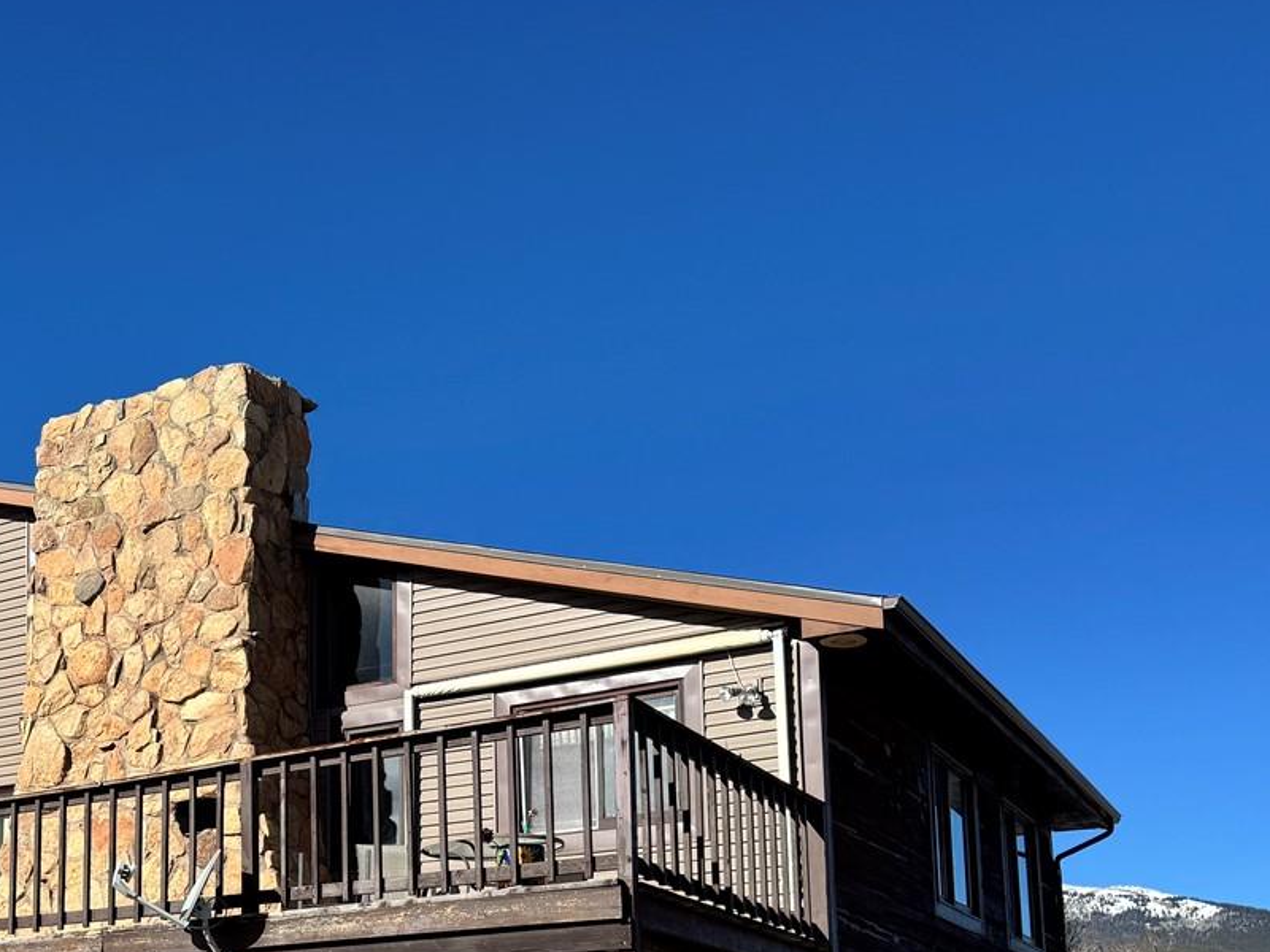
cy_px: 882
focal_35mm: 48
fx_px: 1761
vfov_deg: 28.9
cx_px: 143
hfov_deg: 37.3
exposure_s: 1/4608
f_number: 1.78
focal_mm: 6.76
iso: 80
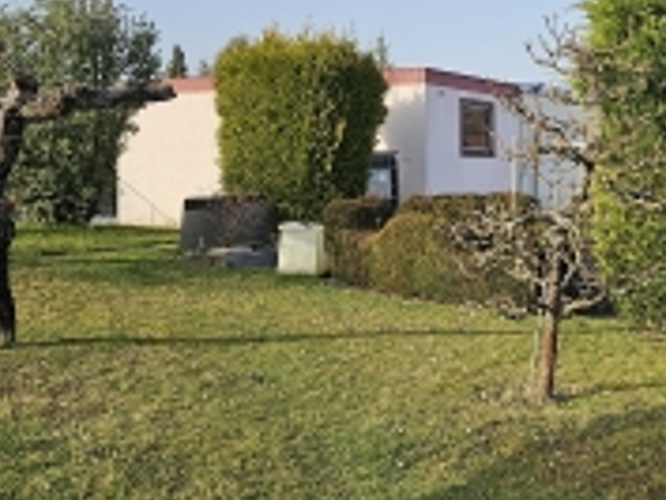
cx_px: 625
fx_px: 1001
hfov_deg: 34.3
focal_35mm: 52
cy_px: 207
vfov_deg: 28.0
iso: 20
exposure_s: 1/719
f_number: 1.7
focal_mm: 6.3
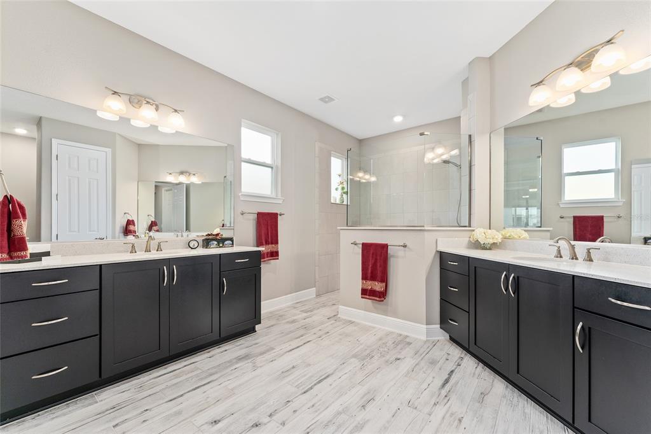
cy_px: 217
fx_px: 253
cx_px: 326
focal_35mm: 14
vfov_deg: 81.2
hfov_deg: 104.3
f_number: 7.1
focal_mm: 14
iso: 500
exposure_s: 1/8
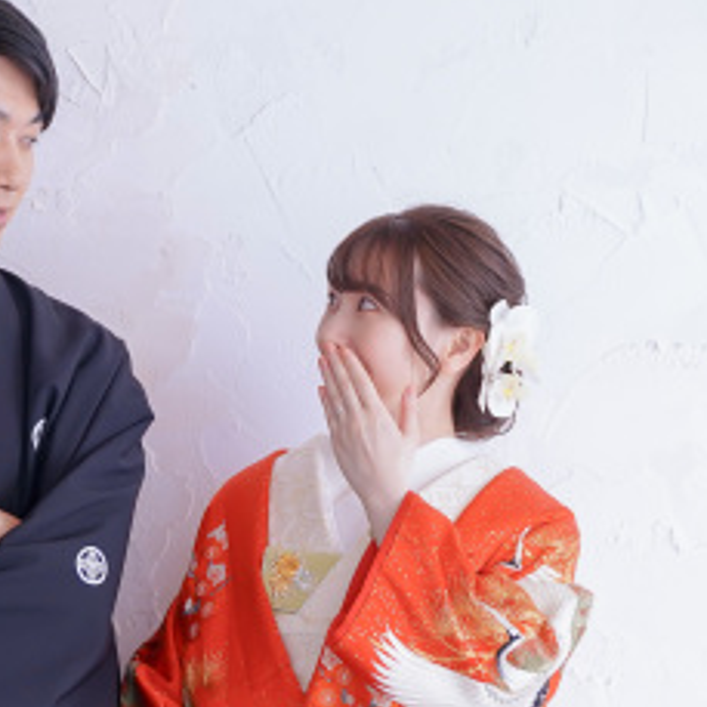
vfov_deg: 15.5
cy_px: 323
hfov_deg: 15.5
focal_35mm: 112
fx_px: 2590
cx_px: 278
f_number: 2.8
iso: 320
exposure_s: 1/160
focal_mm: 37.7
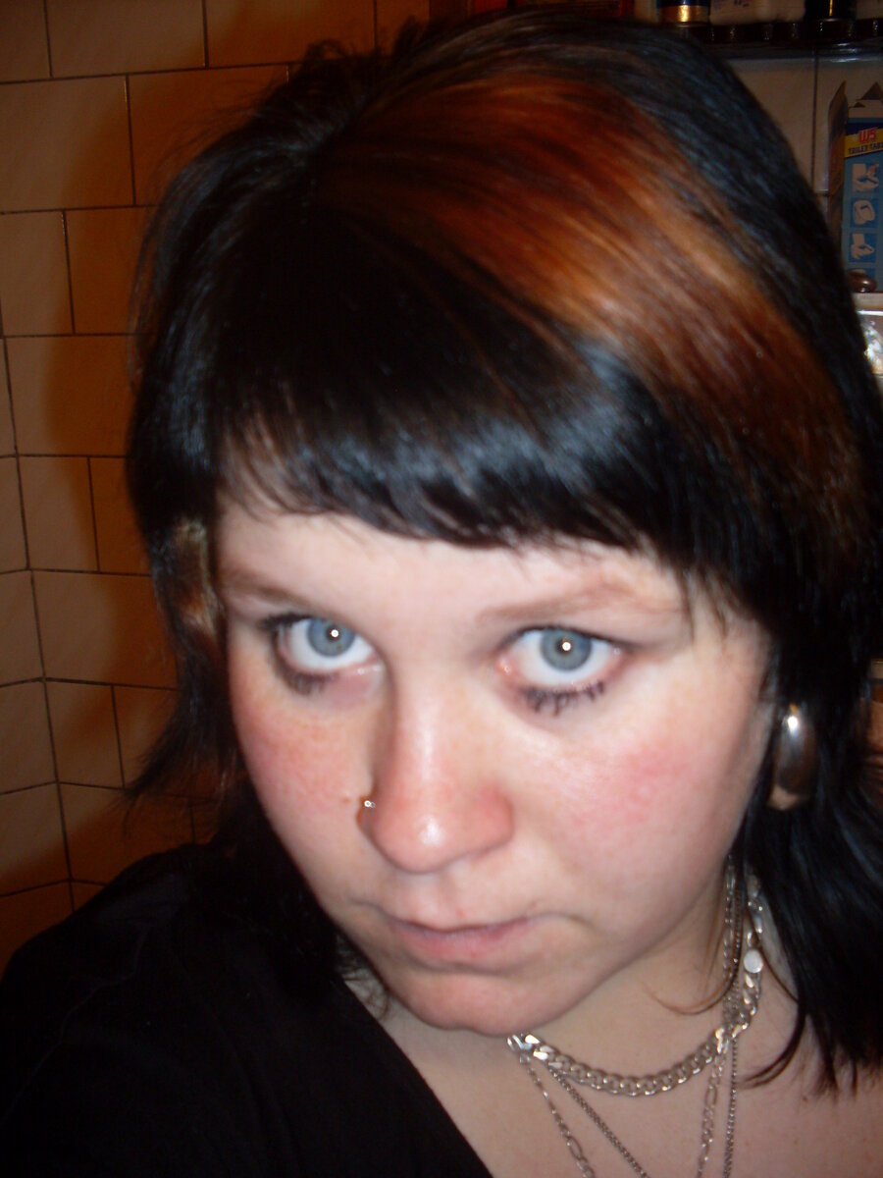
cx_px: 442
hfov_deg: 37.7
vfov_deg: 49.0
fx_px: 1292
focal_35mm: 38
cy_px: 589
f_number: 2.8
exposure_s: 1/45
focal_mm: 6.3
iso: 100
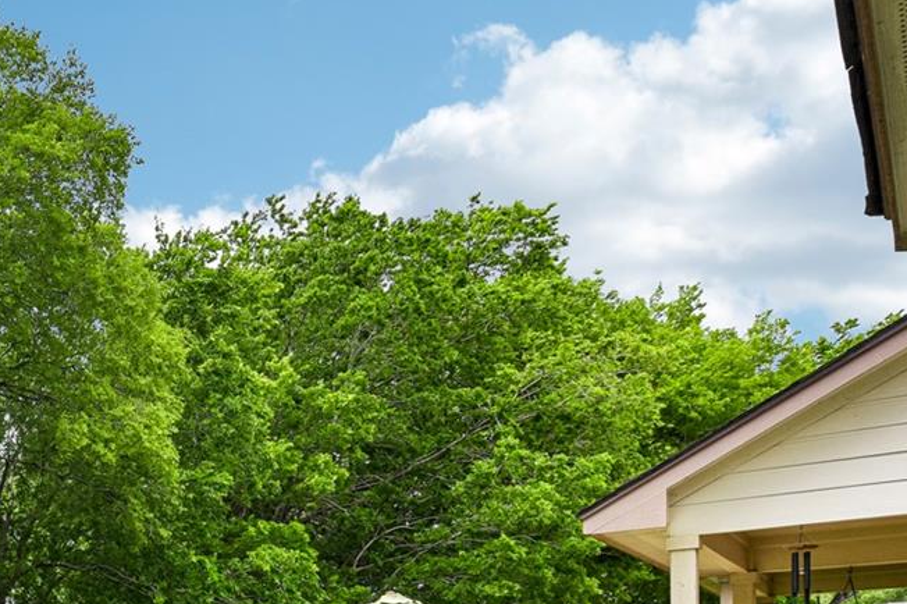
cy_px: 723
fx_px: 1108
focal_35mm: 44
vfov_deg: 27.0
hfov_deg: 34.1
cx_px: -228
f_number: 8
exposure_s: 1/160
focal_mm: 14
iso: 100
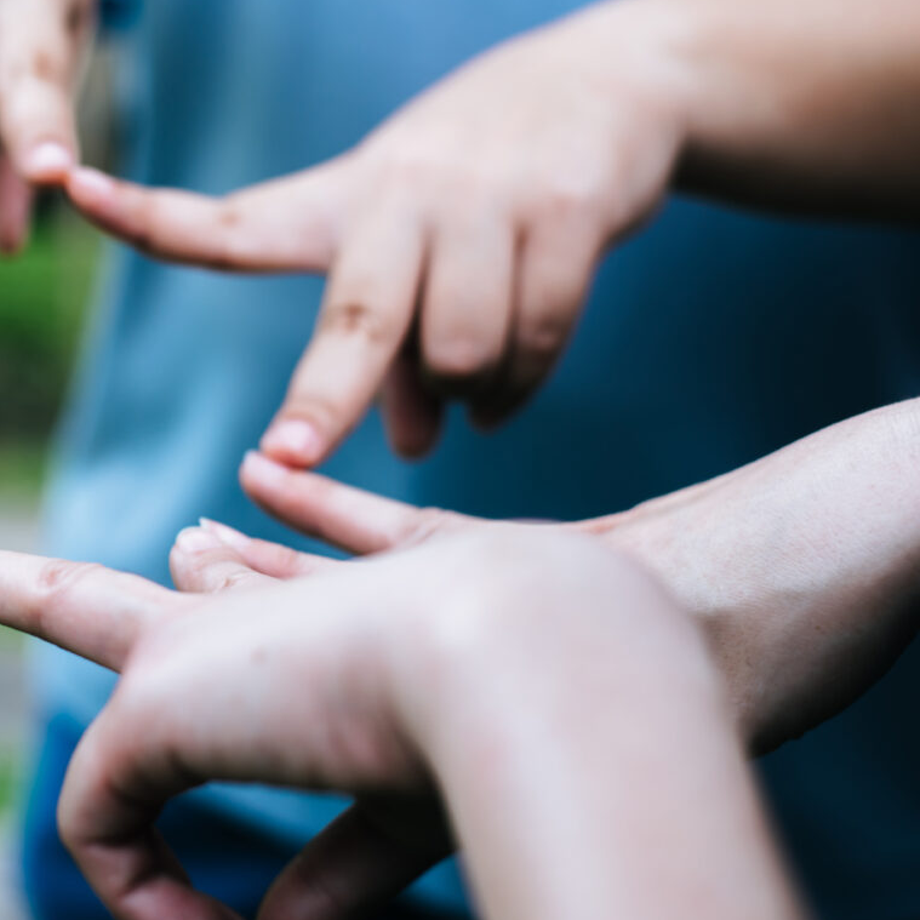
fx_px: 2586
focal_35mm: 86
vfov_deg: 20.1
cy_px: 355
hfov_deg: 19.6
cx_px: 18
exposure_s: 1/500
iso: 100
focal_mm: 50
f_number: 2.8
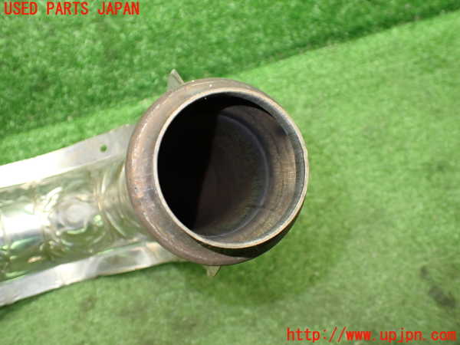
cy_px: 172
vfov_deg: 46.8
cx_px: 230
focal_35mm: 30
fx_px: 399
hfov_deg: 60.0
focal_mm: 5.4
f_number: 2.3
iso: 800
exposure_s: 1/80
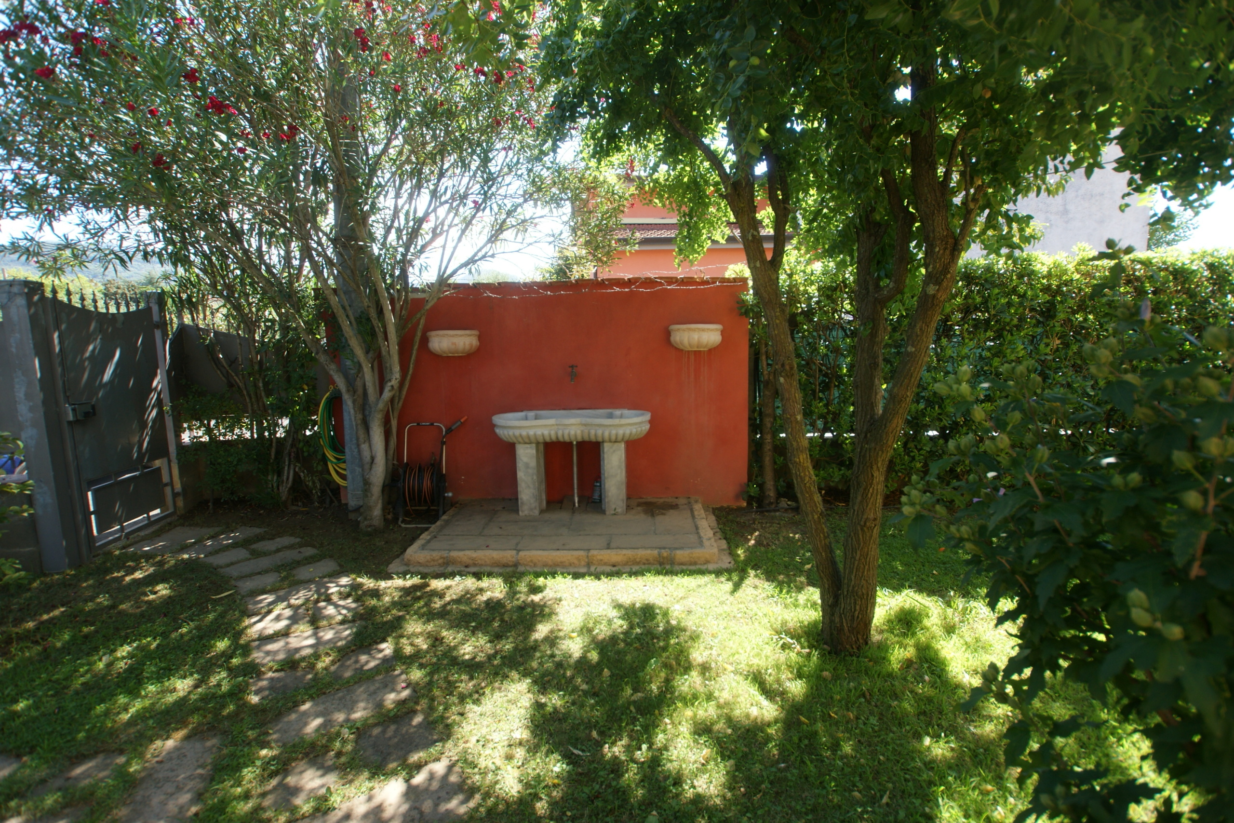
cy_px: 412
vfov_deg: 72.1
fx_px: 566
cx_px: 617
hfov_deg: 95.0
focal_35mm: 16
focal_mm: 11
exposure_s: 1/125
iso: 125
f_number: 4.5
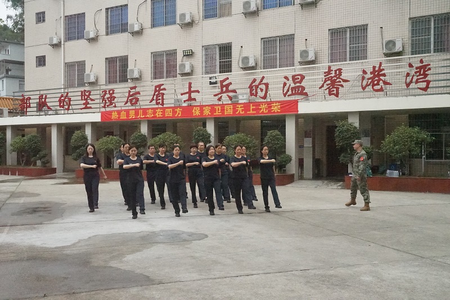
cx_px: 225
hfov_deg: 53.1
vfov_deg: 36.9
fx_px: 450
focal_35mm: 36
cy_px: 150
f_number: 11
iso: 25600
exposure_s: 1/4000
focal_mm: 36
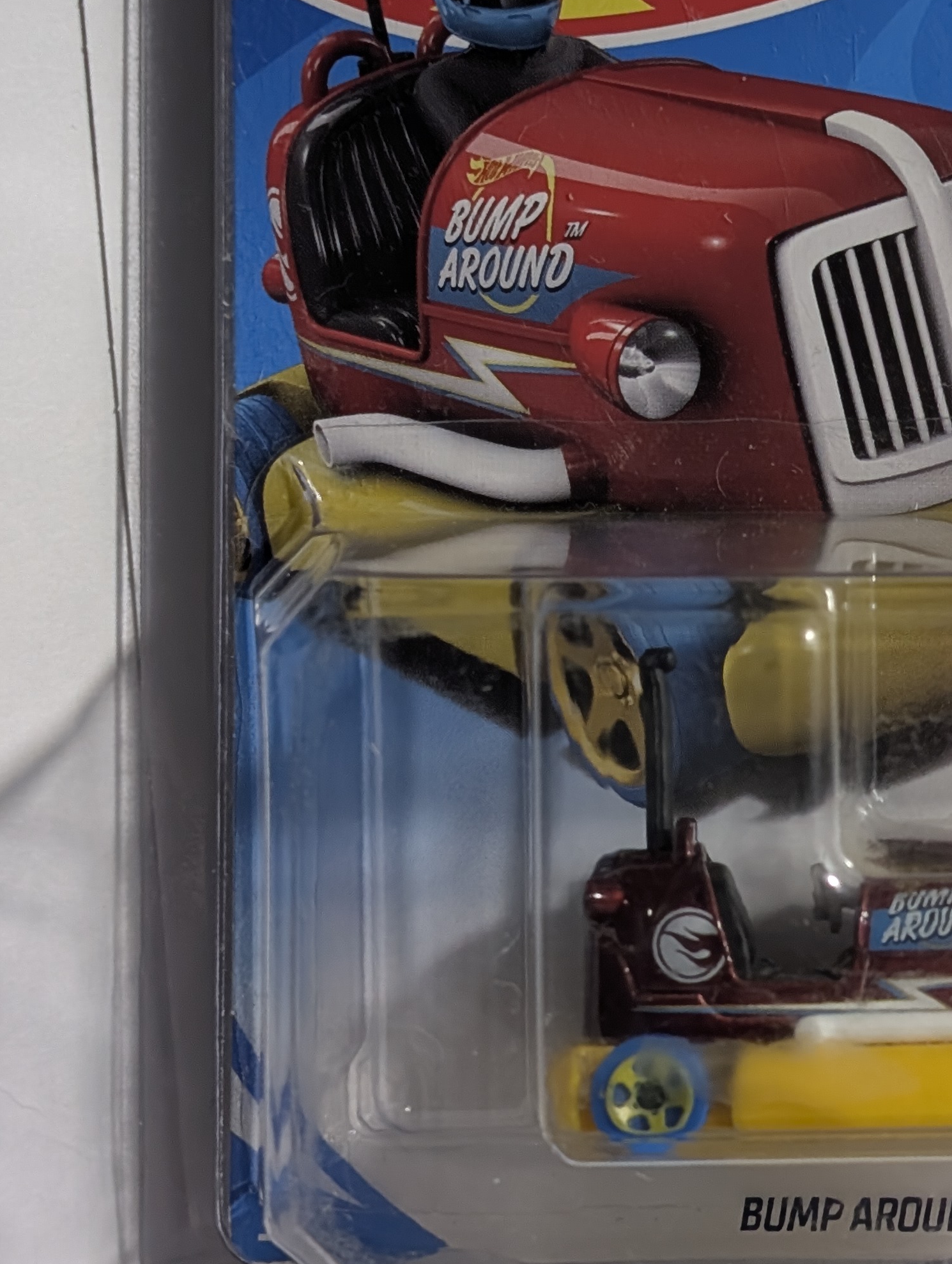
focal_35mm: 101
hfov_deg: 14.5
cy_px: 466
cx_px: 938
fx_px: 3694
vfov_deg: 19.4
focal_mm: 6.9
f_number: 1.68
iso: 98
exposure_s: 1/42.5
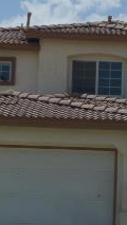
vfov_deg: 15.9
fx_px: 801
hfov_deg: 9.0
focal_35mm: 134
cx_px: 95
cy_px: 165
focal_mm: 7.4
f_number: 10
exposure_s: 1/250
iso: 100
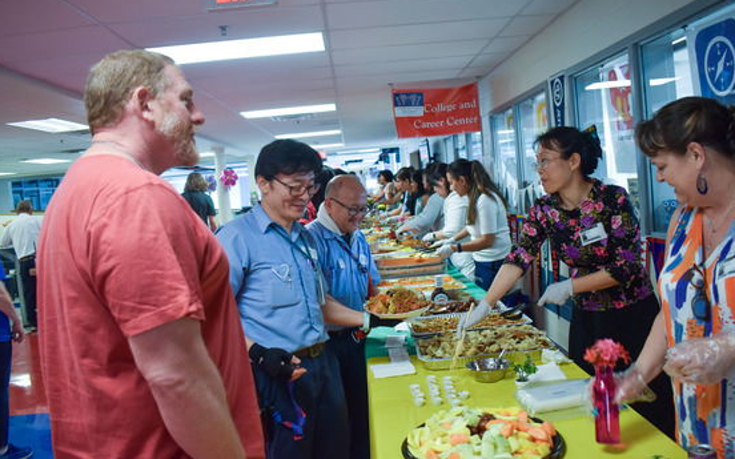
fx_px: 621
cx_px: 366
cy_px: 220
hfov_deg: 61.2
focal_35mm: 31
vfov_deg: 40.6
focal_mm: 20
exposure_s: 1/60
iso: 560
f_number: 4
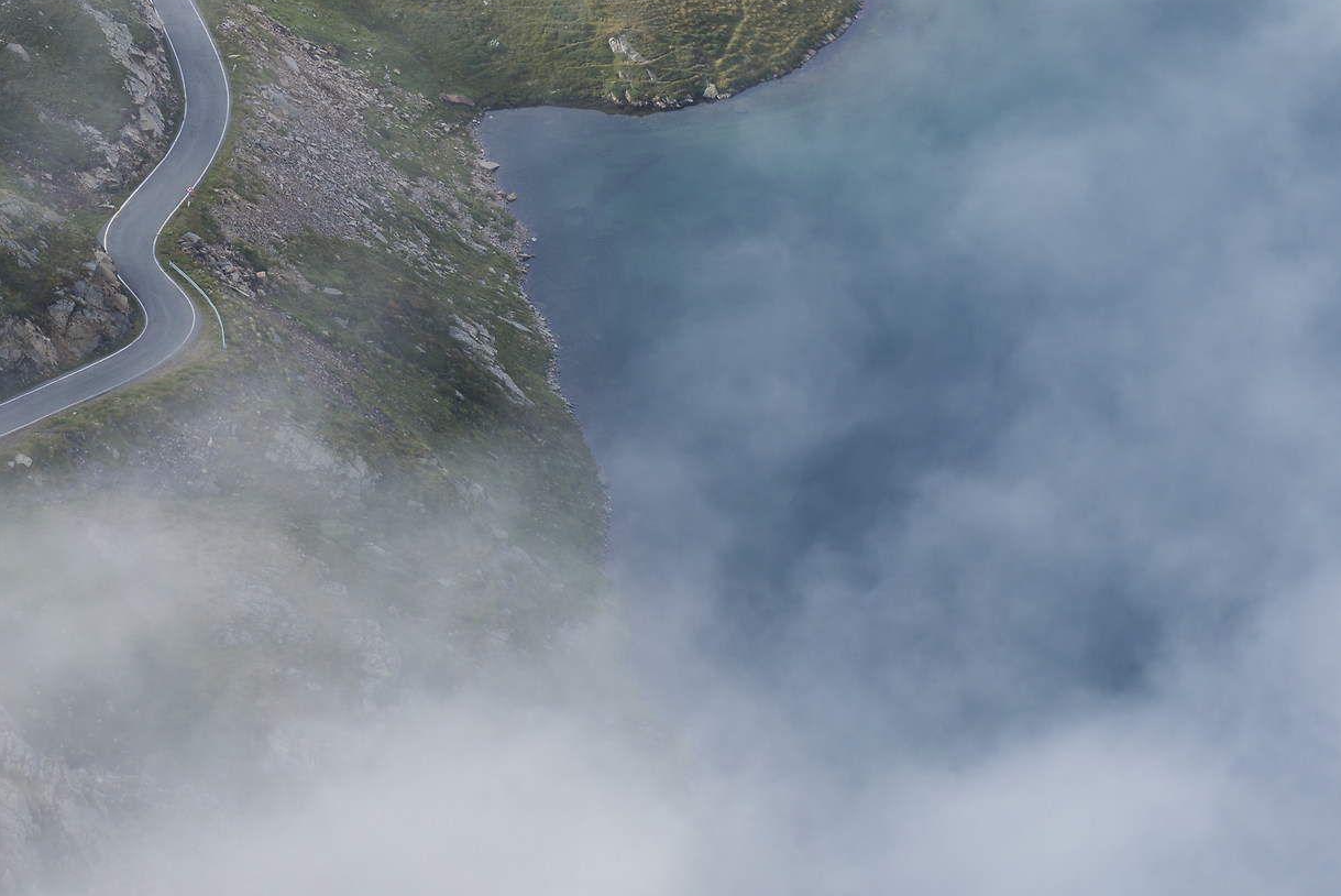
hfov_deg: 10.9
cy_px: 97
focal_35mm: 187
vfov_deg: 7.3
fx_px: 6969
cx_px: 191
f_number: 8
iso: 100
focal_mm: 95
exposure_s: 1/160
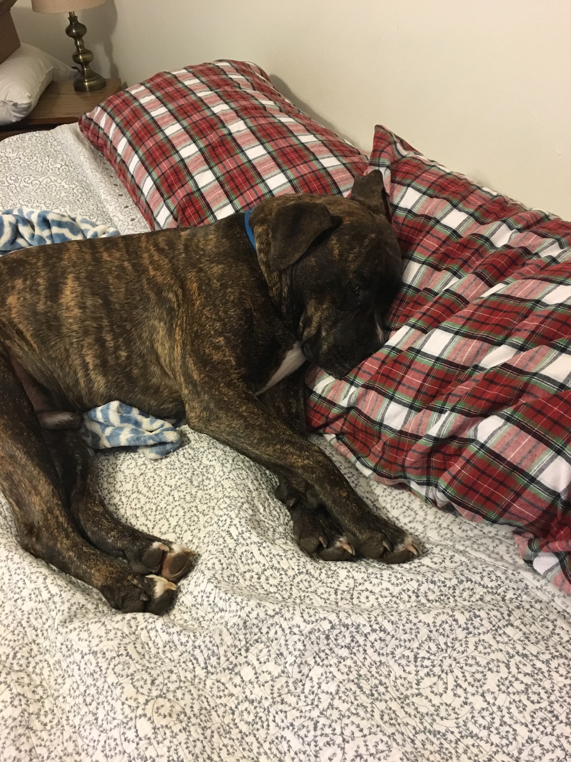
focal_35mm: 29
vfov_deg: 61.7
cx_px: 286
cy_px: 381
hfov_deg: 48.2
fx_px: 638
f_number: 2.2
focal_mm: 4.15
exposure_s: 1/30
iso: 200
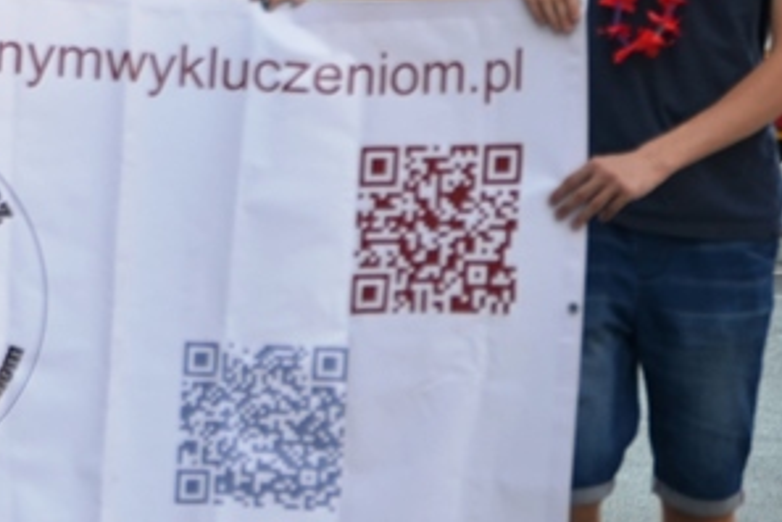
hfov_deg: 3.3
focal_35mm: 631
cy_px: 9
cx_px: -405
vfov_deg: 2.2
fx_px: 13699
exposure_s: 1/160
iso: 100
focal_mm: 125
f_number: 4.8
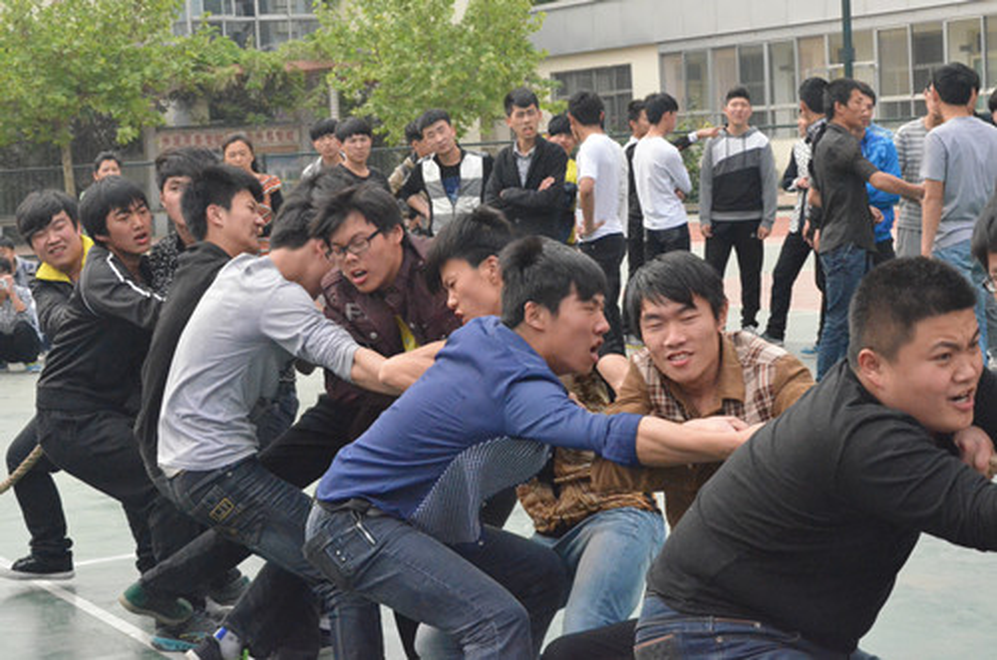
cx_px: 498
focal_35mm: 72
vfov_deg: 18.8
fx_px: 1990
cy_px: 330
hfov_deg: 28.1
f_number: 11
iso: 6400
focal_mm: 48
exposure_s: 1/500
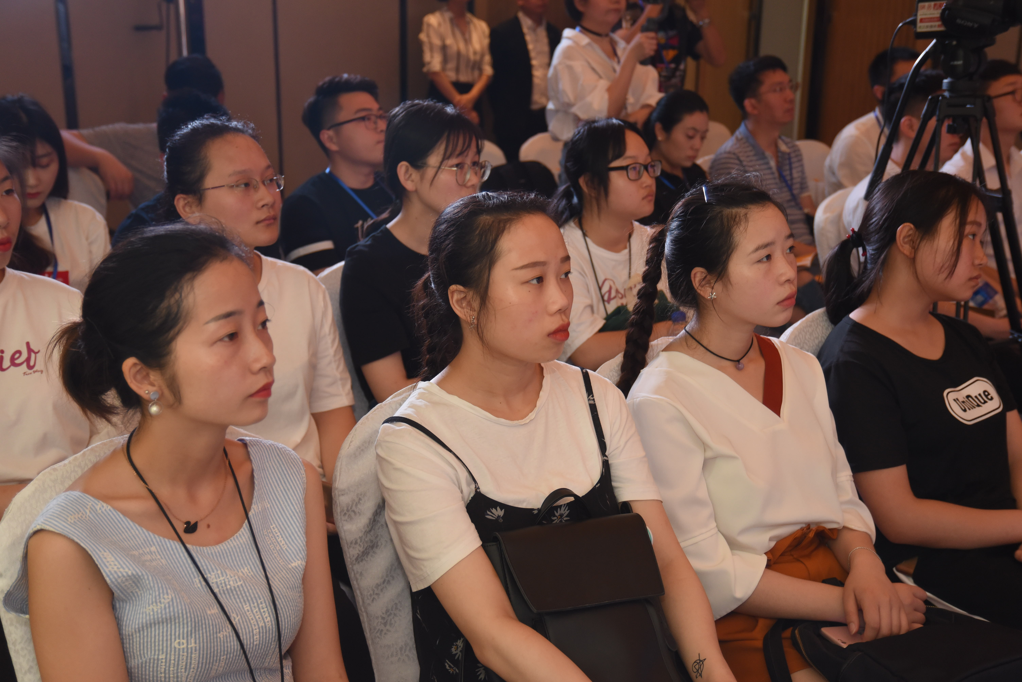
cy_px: 341
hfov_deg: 39.6
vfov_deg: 27.0
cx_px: 511
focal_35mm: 50
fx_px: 1420
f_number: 5
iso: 1600
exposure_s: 1/100
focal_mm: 50
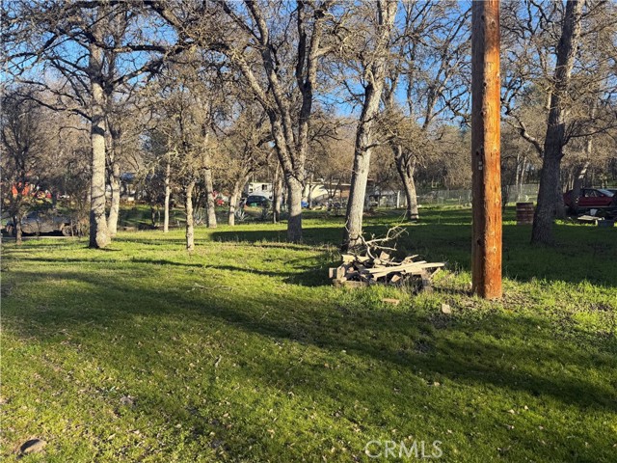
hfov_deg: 71.6
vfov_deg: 56.8
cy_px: 232
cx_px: 308
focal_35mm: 24
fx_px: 428
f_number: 1.78
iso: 80
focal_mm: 6.76
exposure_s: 1/1192
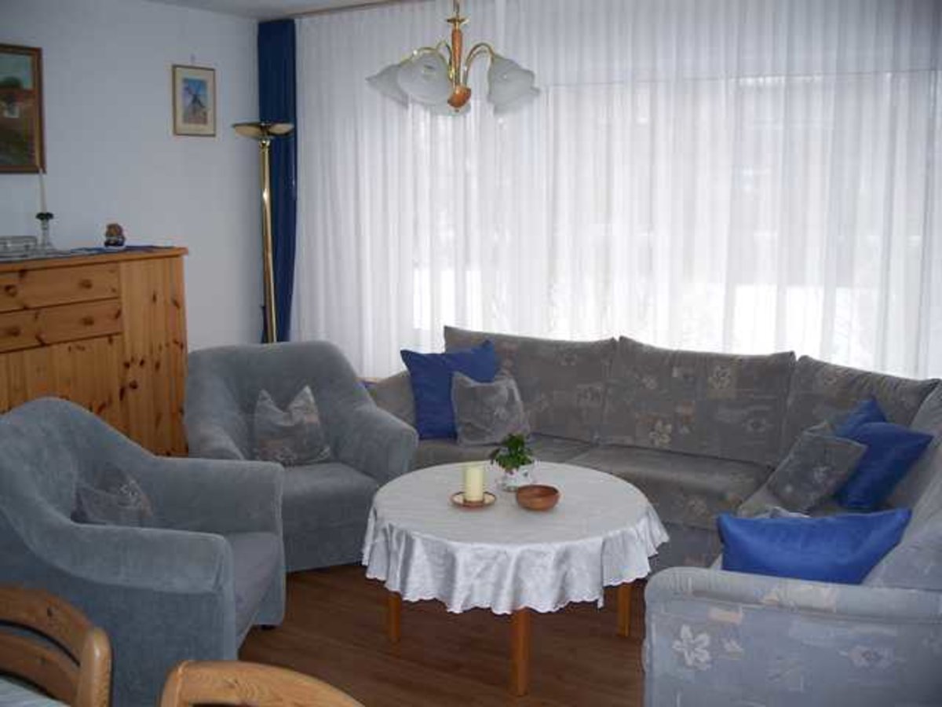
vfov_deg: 38.7
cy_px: 354
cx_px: 471
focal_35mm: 37
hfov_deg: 50.1
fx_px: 1007
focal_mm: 7.8
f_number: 2.8
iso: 125
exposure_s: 1/60
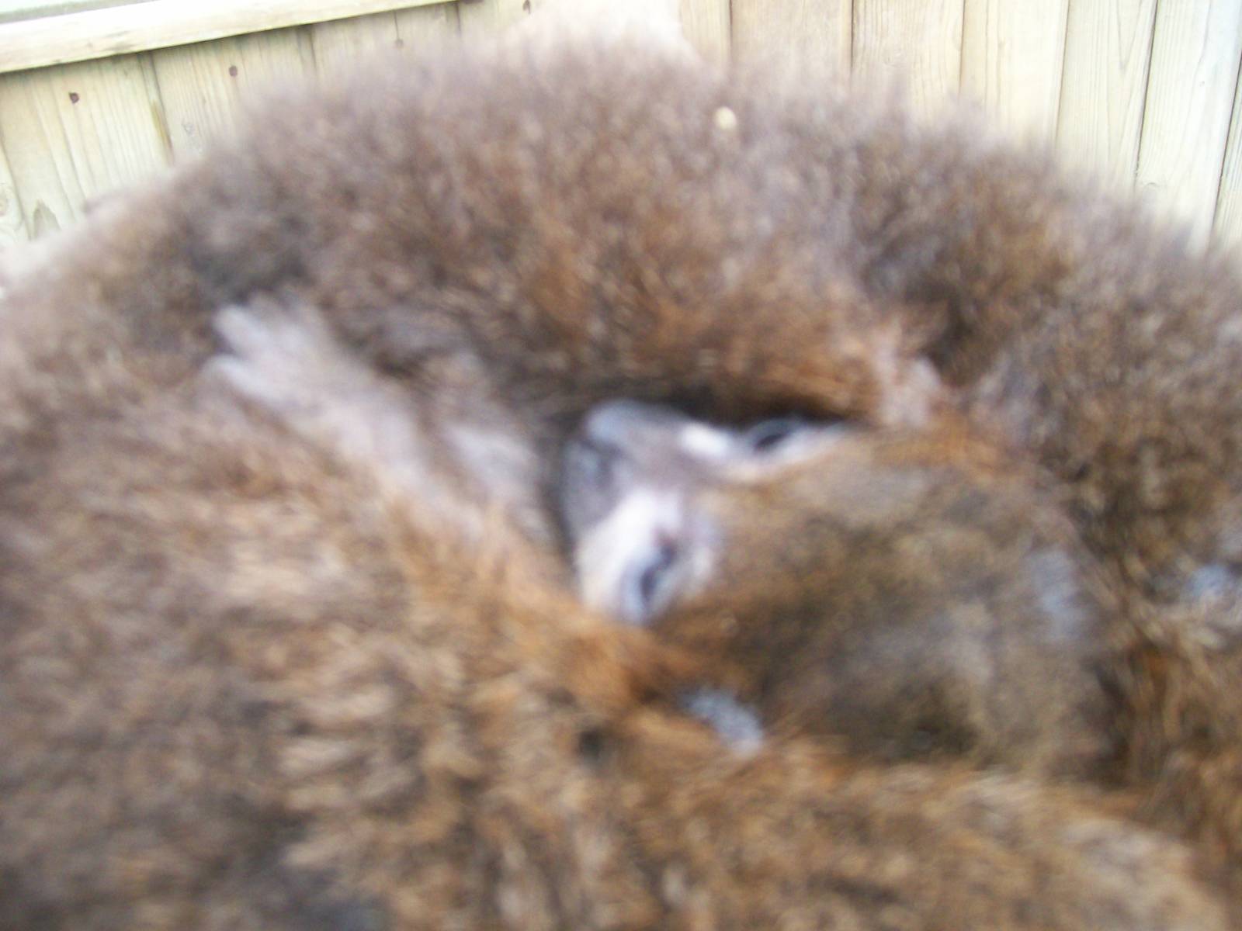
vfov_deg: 40.7
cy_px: 466
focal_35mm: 35
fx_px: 1256
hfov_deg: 52.6
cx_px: 621
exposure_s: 1/64
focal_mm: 5.8
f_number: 2.8
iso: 200
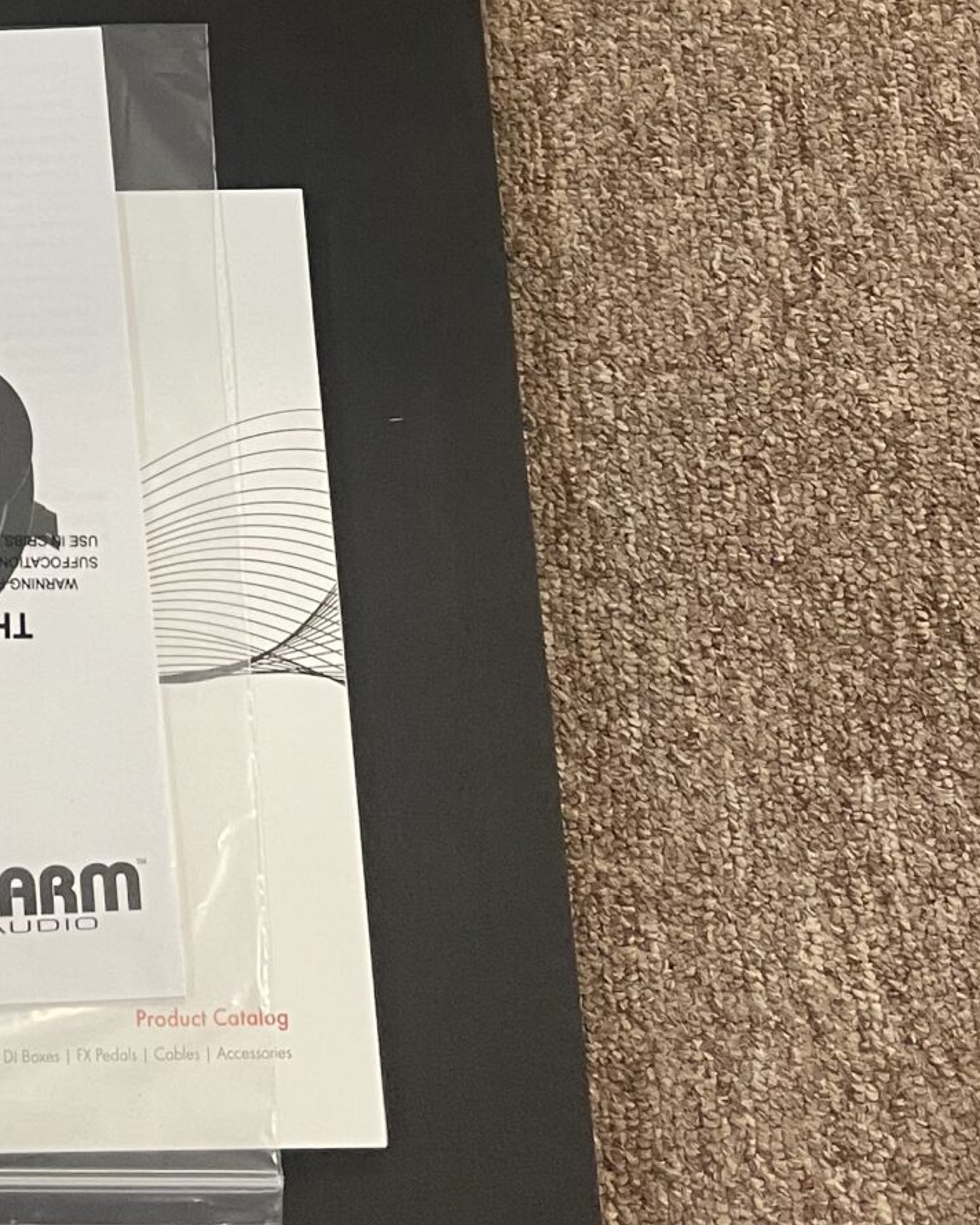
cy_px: -91
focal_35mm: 73
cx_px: -191
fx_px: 2647
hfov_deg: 19.7
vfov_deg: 24.5
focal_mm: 4.2
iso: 200
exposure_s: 1/60
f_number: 1.6
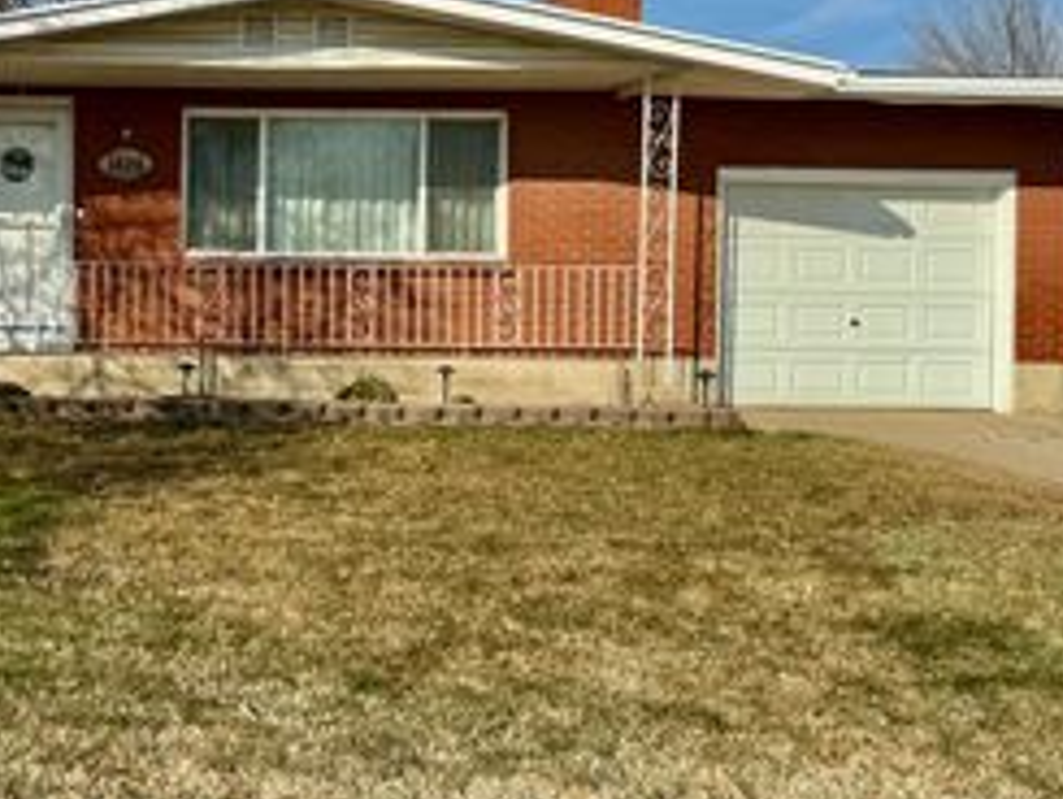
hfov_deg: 35.3
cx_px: 9
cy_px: 284
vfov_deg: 29.5
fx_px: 1505
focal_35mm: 49
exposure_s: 1/4950
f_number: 1.78
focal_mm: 6.76
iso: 80
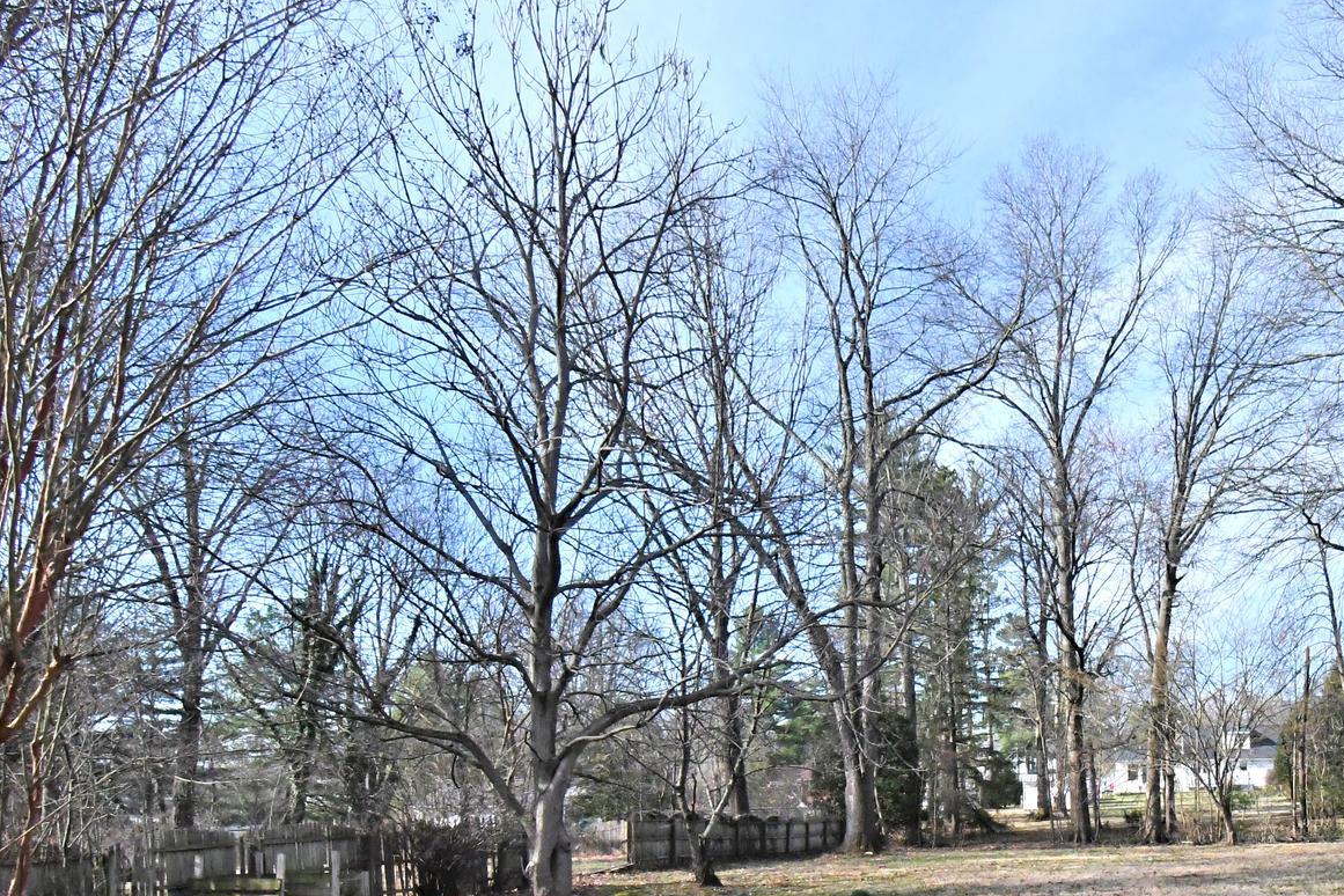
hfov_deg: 58.1
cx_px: 1036
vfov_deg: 41.5
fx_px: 1120
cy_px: 732
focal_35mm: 30
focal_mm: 11.5
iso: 4000
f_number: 13
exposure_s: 1/2000
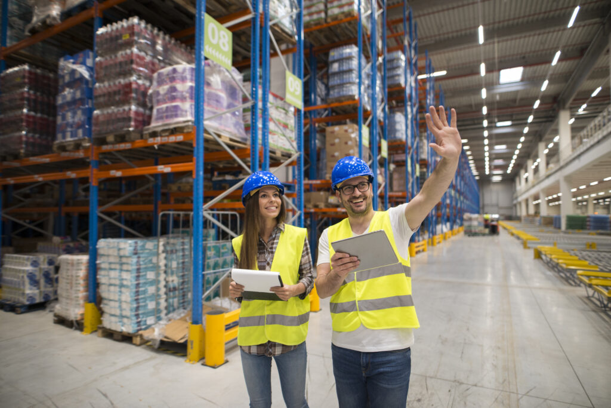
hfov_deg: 84.0
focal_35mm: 20
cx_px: 306
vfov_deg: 61.9
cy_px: 204
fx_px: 339
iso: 500
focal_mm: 20
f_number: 1.6
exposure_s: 1/125
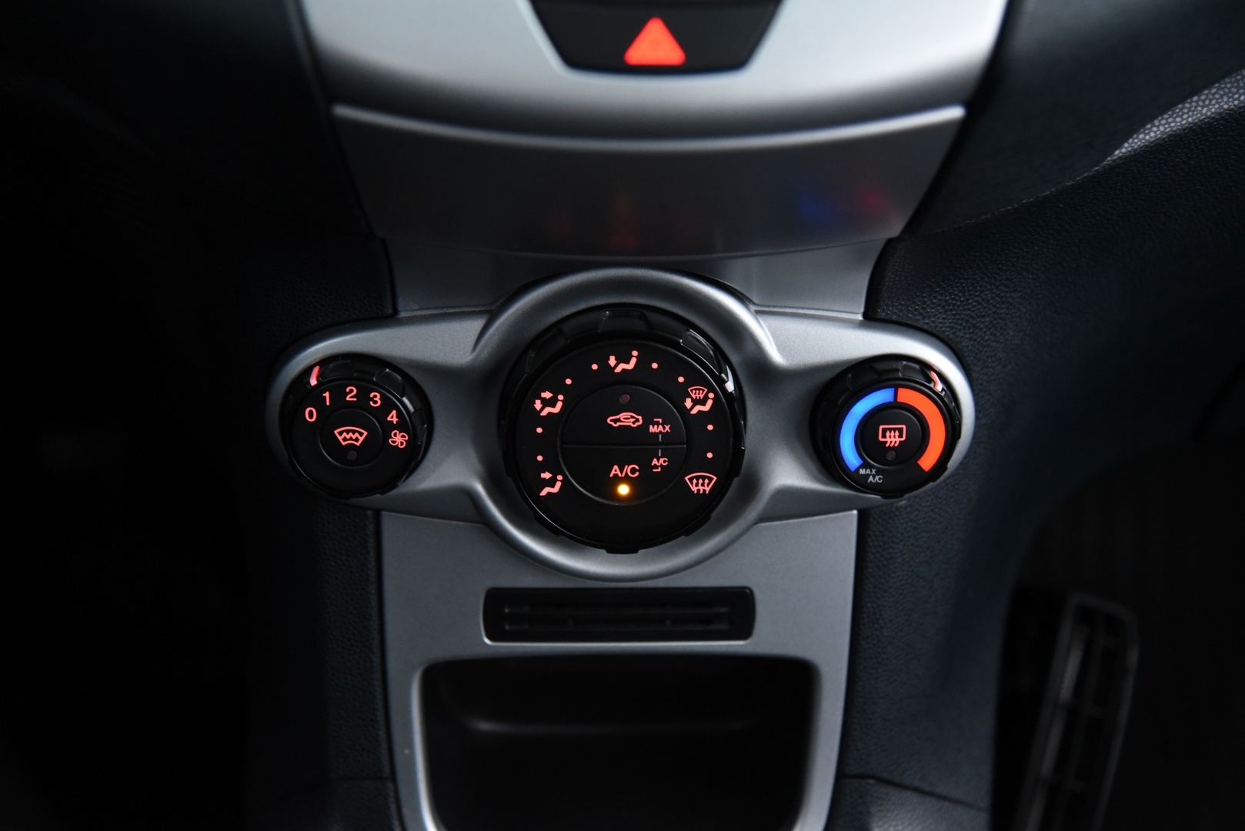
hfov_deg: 41.1
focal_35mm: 48
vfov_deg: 28.1
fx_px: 1661
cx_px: 622
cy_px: 416
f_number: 4
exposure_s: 1/20
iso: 4000
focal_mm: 48
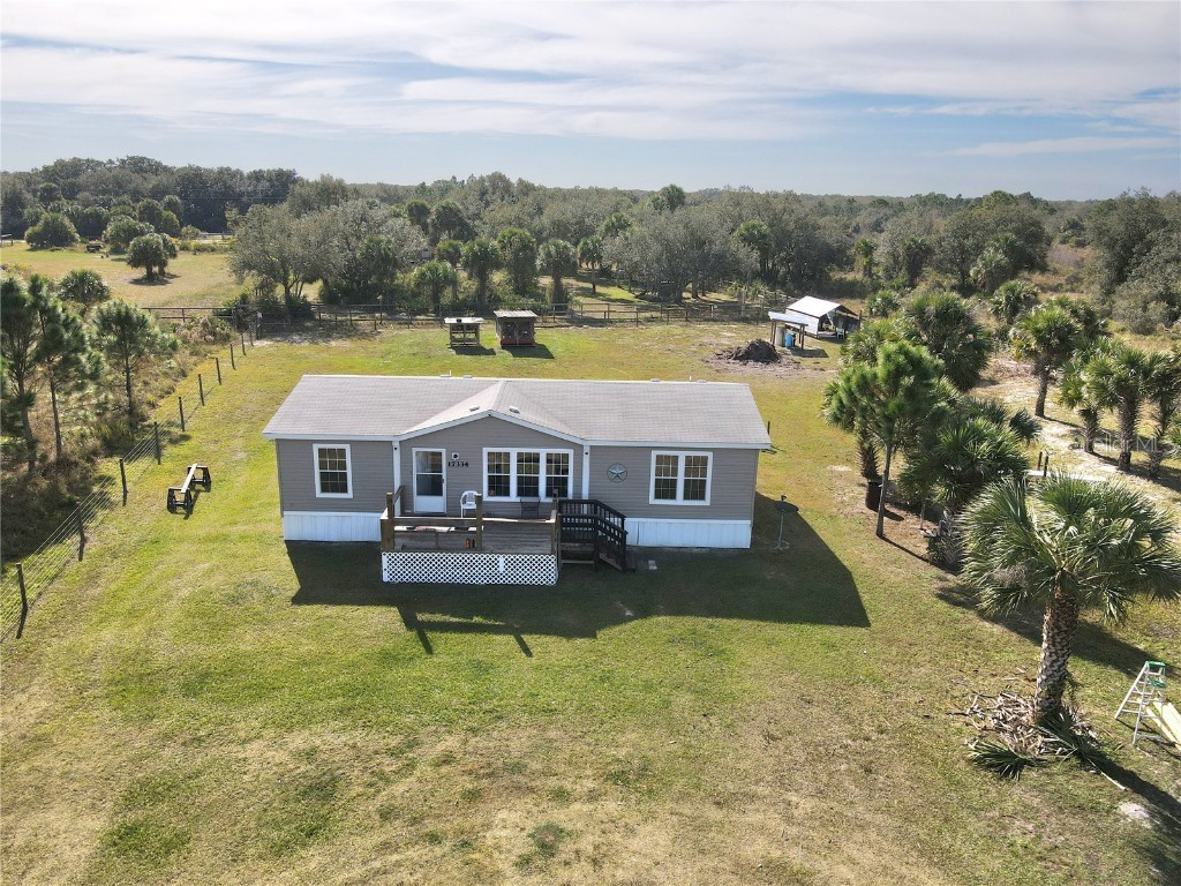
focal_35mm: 24
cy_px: 443
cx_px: 590
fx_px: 819
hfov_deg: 71.6
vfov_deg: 56.8
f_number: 2.8
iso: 100
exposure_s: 1/1000
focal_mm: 4.5
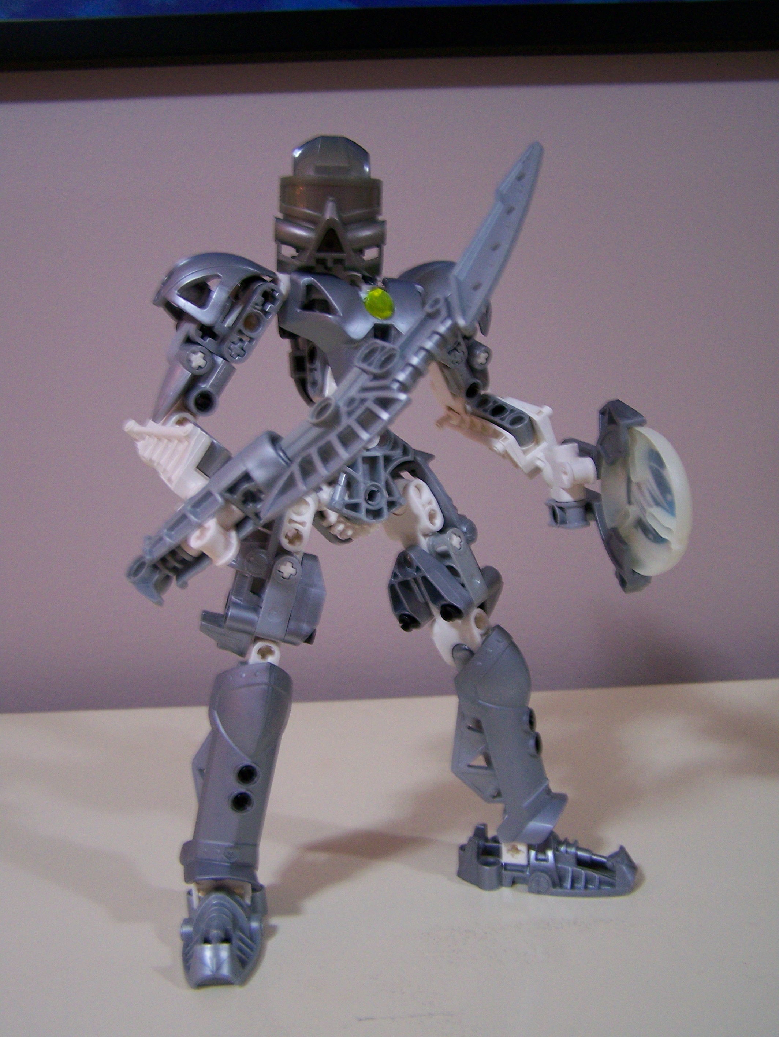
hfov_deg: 37.8
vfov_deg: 48.9
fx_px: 1139
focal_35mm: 38
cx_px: 390
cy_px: 518
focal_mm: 6.3
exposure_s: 1/10
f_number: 2.8
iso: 160
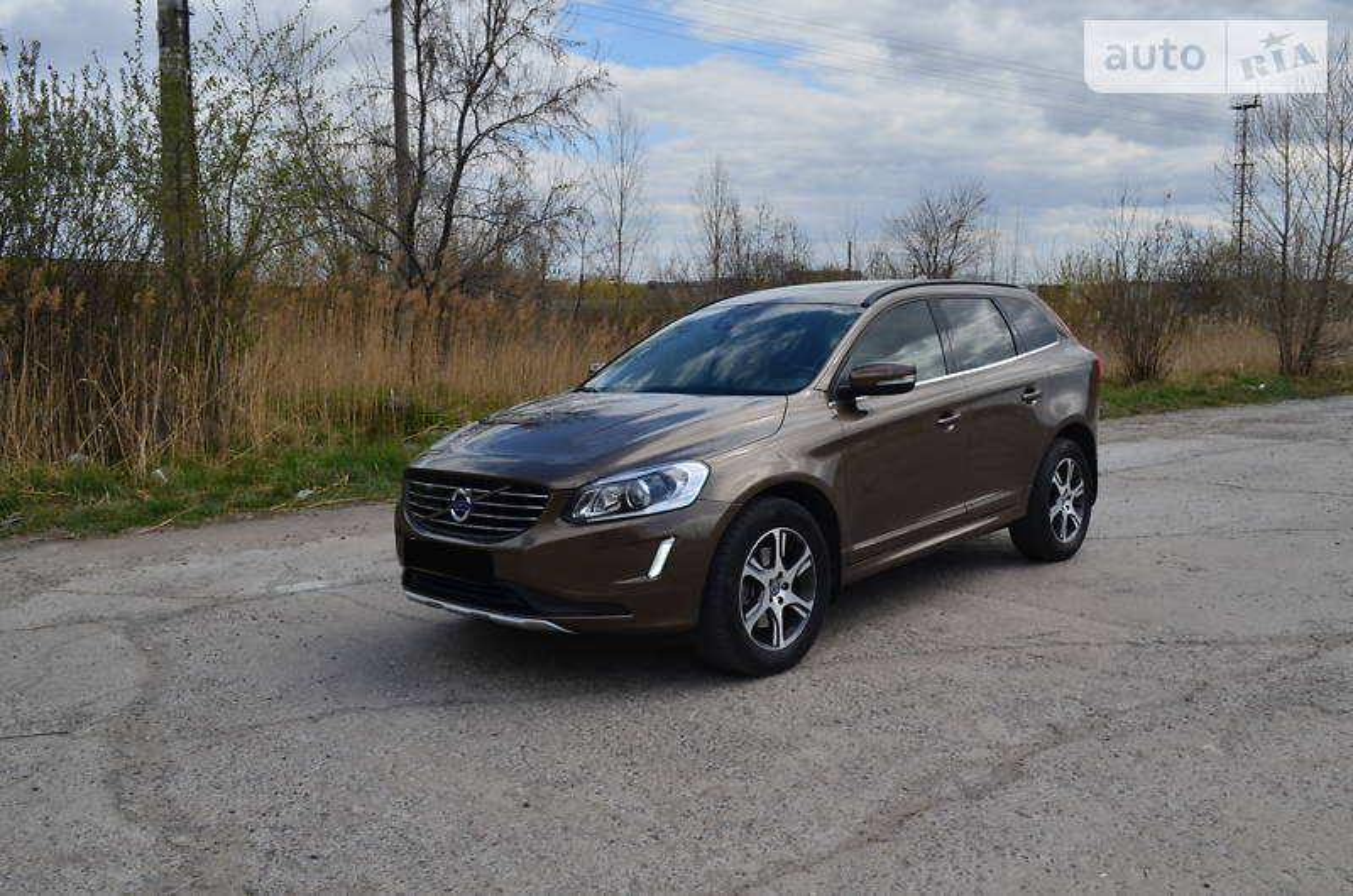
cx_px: 676
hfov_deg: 62.0
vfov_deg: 43.4
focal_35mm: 30
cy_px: 448
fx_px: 1125
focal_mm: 20
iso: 100
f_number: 13
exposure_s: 1/200
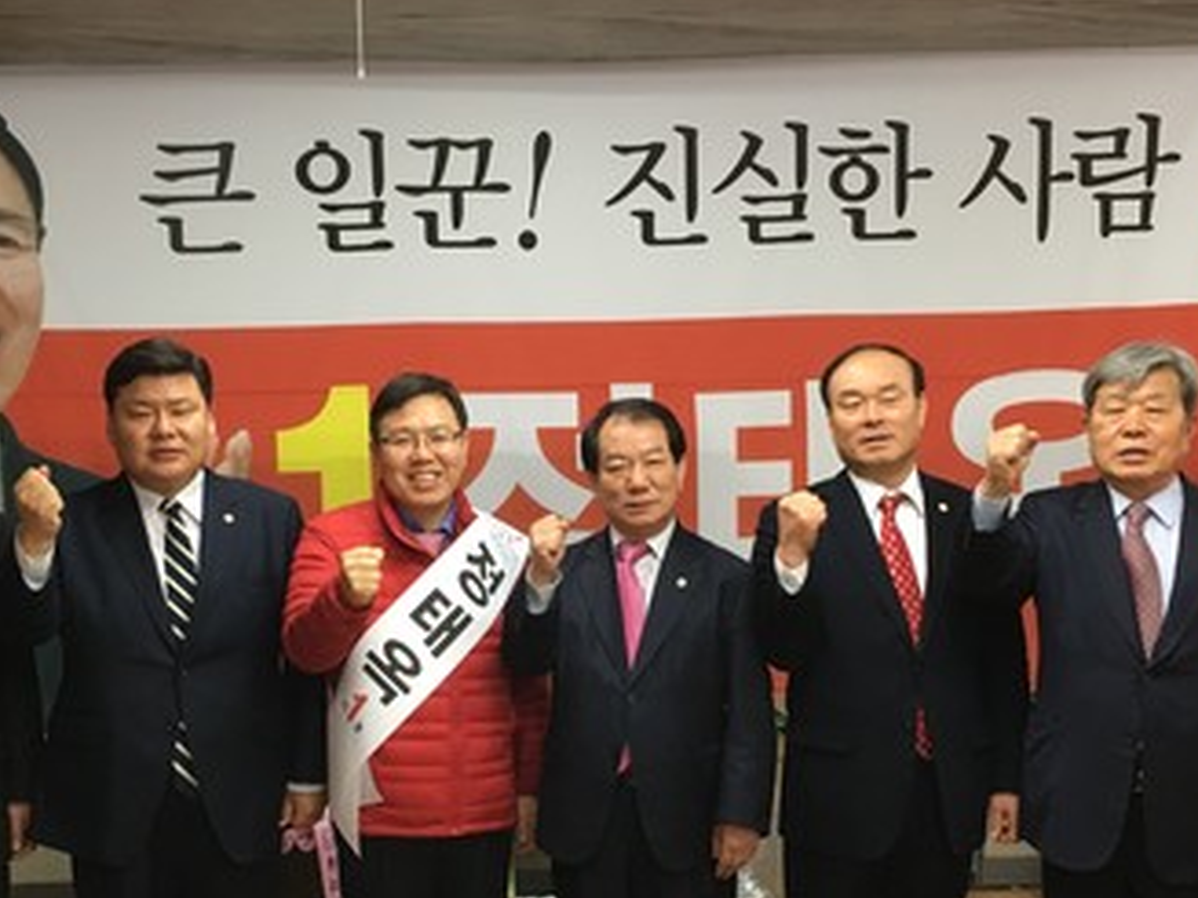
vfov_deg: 27.3
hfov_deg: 36.1
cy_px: 621
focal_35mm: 53
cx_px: 530
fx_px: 1834
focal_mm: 4.15
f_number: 2.2
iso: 80
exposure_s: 1/30
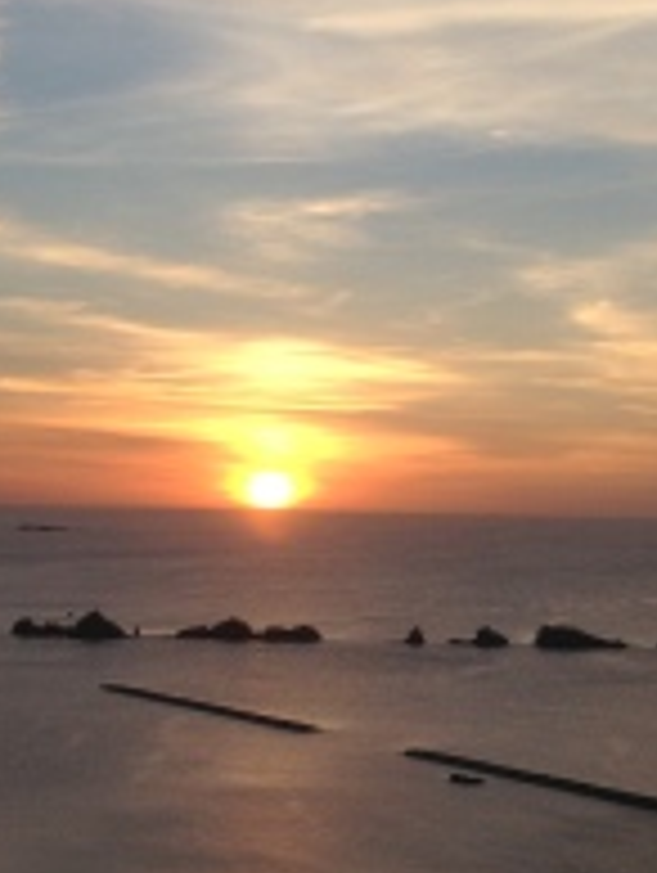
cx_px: 313
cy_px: 670
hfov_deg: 16.4
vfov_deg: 21.5
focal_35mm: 90
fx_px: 2273
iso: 50
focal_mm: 4.28
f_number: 2.4
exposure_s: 1/789
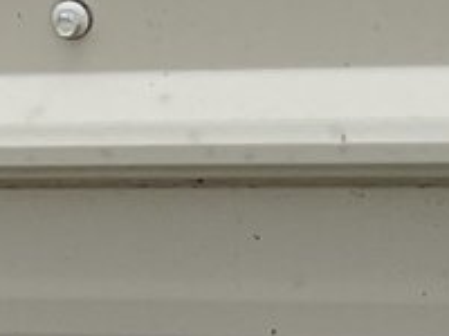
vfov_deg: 6.0
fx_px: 2841
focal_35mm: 219
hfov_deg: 8.6
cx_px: -446
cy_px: 1173
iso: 16
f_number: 1.8
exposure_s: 1/422
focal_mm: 3
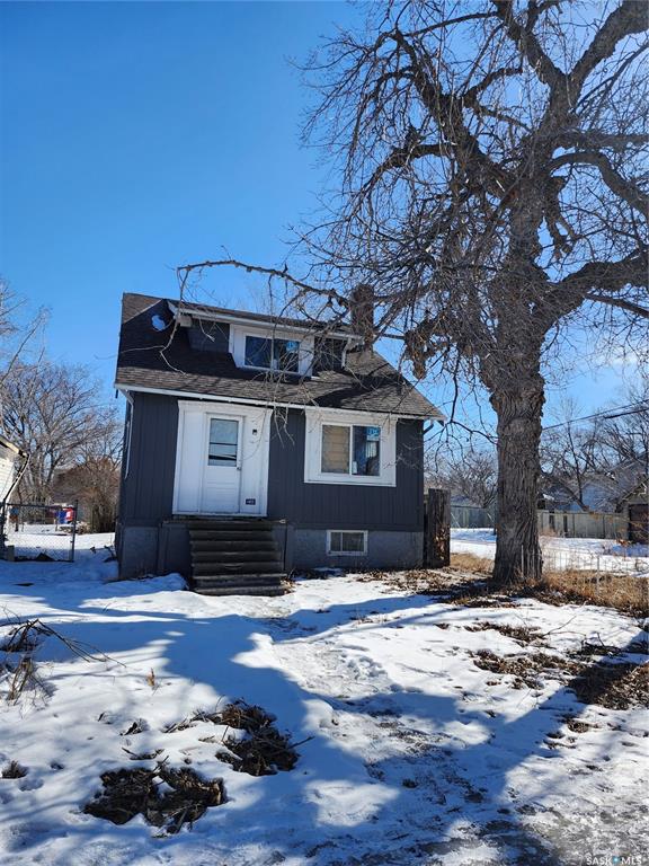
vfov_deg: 73.9
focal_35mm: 23
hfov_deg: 58.9
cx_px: 324
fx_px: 575
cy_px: 433
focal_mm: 5.54
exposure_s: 1/1610
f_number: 1.8
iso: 25
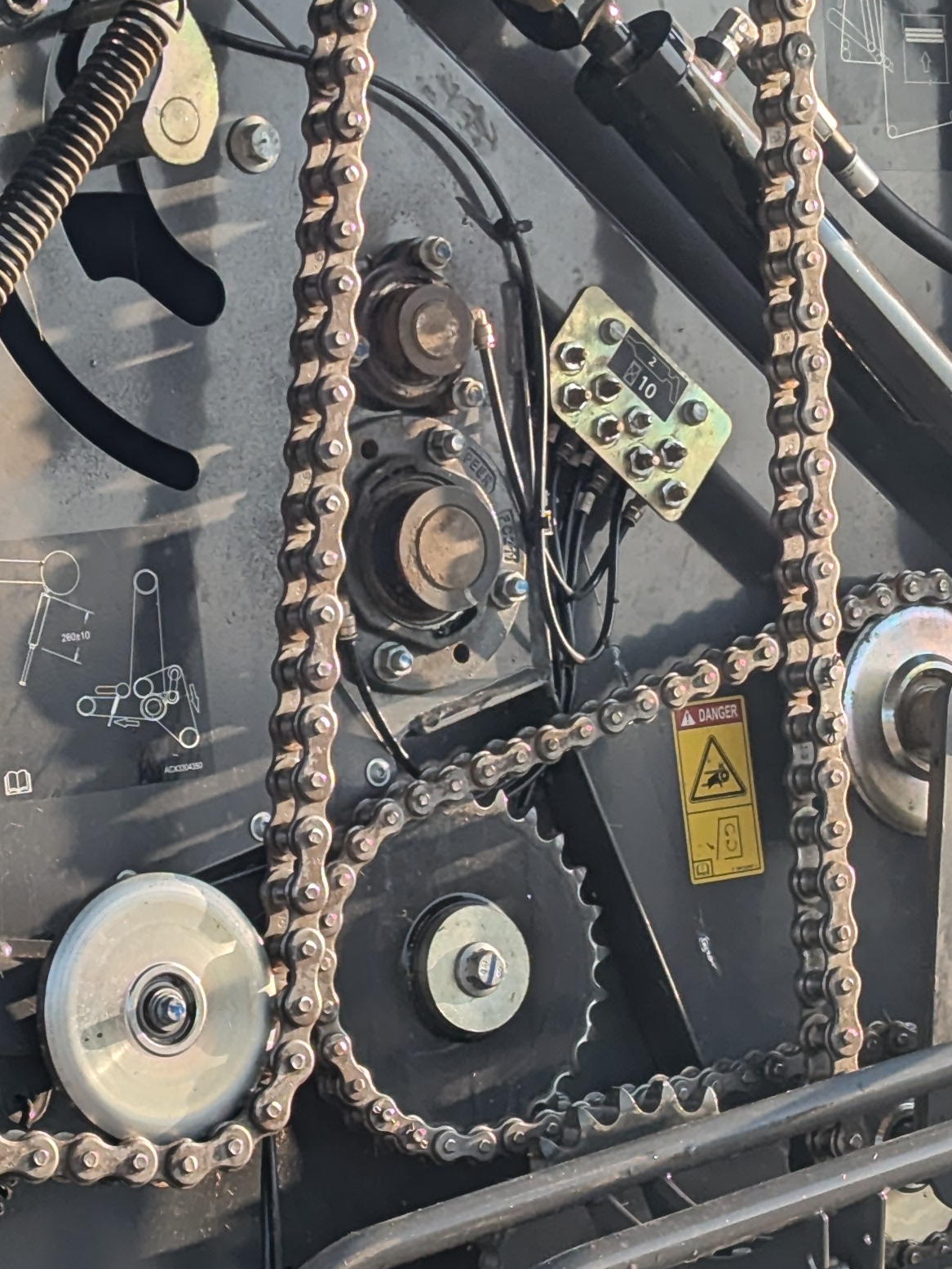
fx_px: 4620
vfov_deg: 15.6
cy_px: 563
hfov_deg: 11.7
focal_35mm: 126
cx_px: 255
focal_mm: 6.81
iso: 48
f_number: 1.85
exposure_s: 1/999
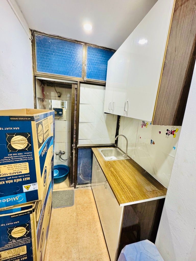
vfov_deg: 102.1
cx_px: 98
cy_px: 130
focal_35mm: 14
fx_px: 106
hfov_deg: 85.7
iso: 250
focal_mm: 2.22
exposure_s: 1/50
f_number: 2.2
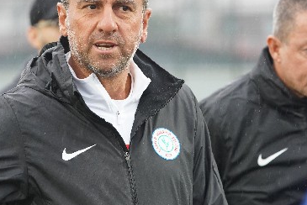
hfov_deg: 7.5
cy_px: 116
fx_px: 2347
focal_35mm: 275
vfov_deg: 5.0
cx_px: 84
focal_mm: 150
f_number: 4.5
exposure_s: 1/200
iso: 2500
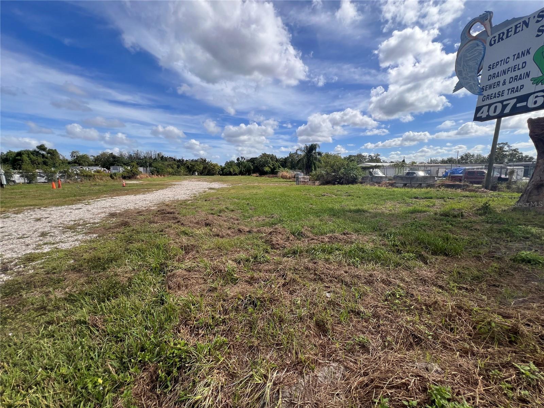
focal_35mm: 13
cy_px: 204
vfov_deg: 89.9
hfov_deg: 106.2
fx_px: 204
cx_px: 272
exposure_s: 1/1845
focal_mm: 1.57
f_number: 1.8
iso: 32
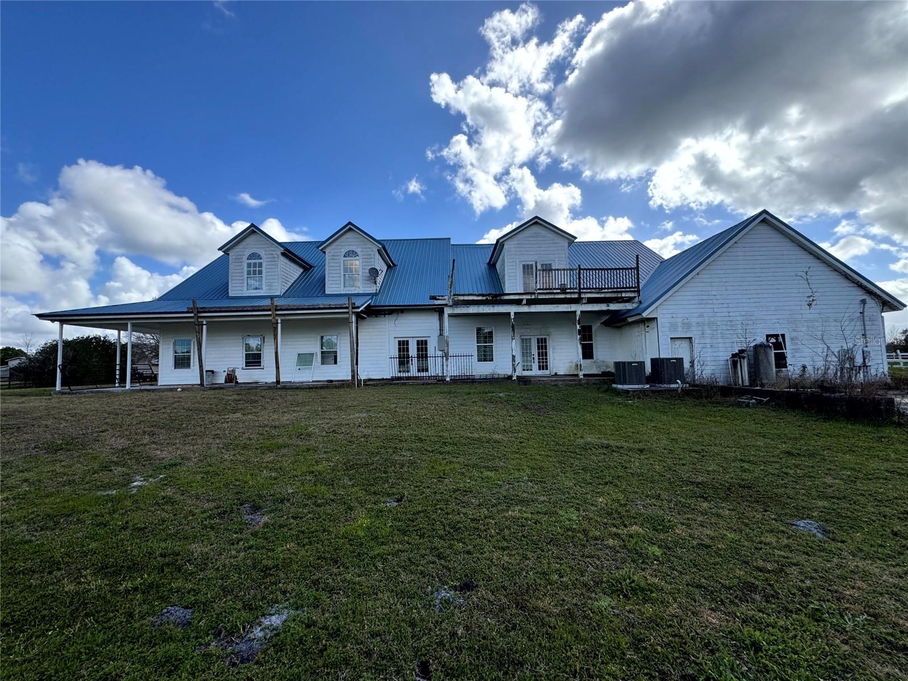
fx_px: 367
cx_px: 454
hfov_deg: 102.1
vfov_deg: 85.7
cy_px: 340
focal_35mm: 14
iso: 50
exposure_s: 1/2146
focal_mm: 2.22
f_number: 2.2
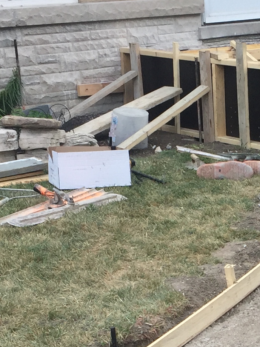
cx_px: 277
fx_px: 1032
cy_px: 383
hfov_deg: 14.1
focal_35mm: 103
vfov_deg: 18.4
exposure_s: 1/807
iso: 32
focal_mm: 4.15
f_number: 2.2
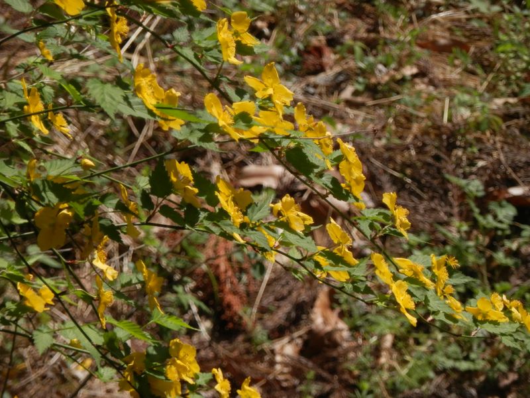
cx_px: 265
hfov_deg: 4.0
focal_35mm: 500
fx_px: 7655
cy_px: 199
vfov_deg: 3.0
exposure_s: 1/250
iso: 80
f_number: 6.9
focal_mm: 90
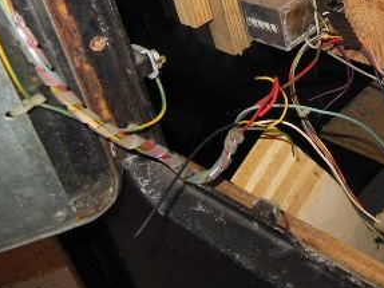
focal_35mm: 39
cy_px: 67
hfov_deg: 46.1
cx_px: 290
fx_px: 432
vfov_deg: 35.8
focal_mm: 4.5
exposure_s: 1/25
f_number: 3.2
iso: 125
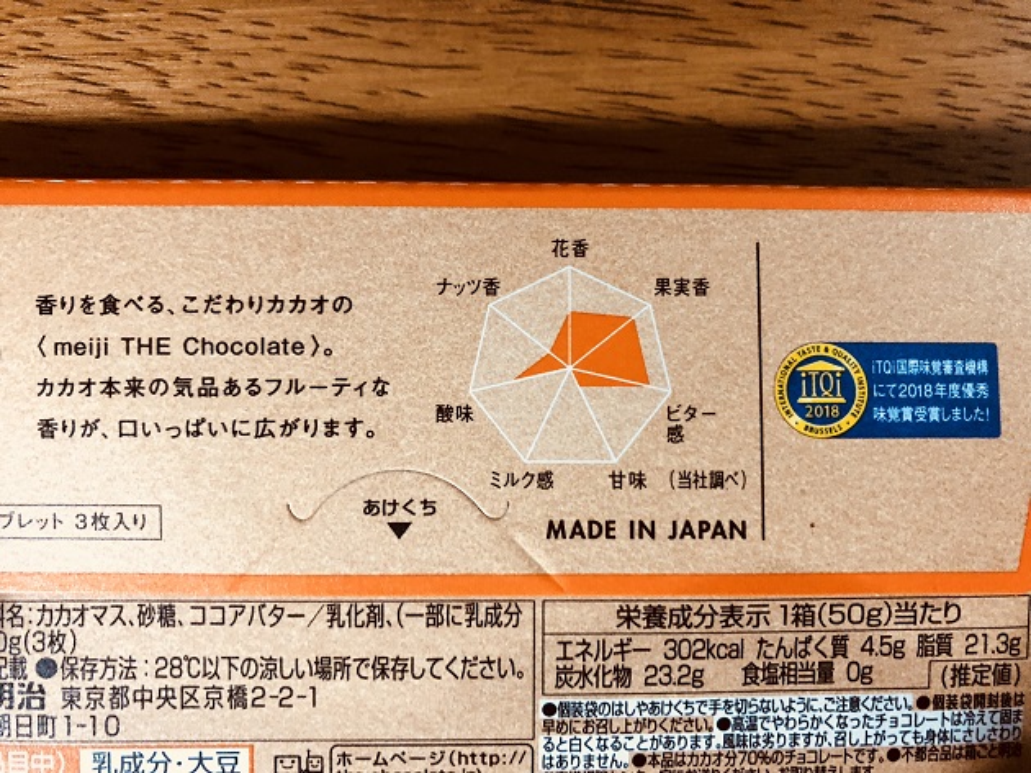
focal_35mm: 28
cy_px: 386
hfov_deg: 63.5
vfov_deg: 49.7
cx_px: 516
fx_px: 834
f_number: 1.8
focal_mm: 3.99
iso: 100
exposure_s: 1/12
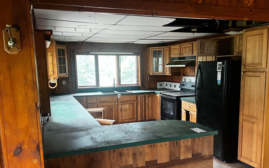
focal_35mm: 32
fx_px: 235
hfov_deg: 59.6
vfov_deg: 39.2
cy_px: 103
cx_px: 128
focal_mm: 5.1
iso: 320
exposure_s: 1/60
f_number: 1.6
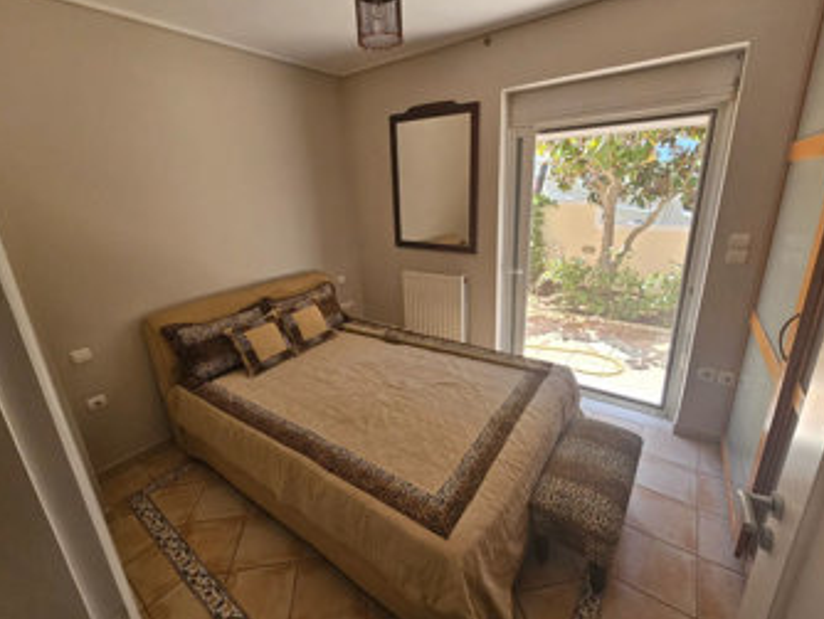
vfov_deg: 85.7
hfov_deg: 102.0
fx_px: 333
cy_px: 301
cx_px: 414
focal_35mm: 14
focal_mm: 2.2
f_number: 2.2
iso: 100
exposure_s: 1/190
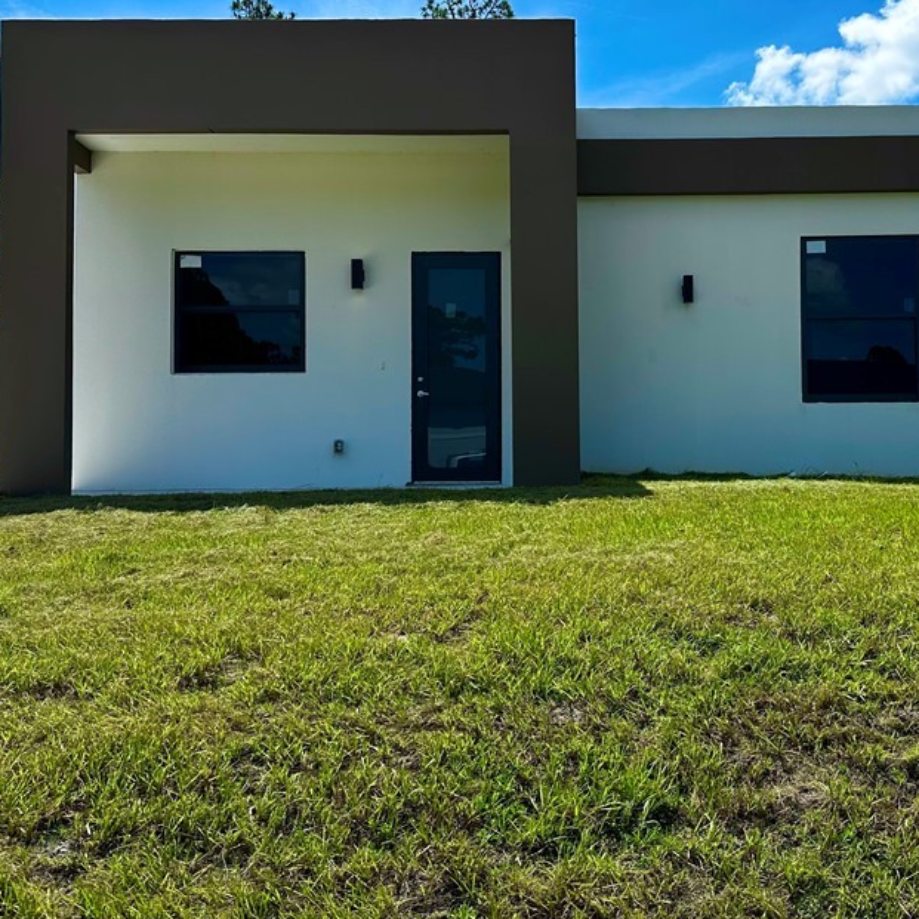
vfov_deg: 47.1
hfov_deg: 46.7
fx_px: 1051
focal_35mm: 35
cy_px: 411
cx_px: 585
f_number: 1.78
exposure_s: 1/4762
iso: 80
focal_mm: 6.86
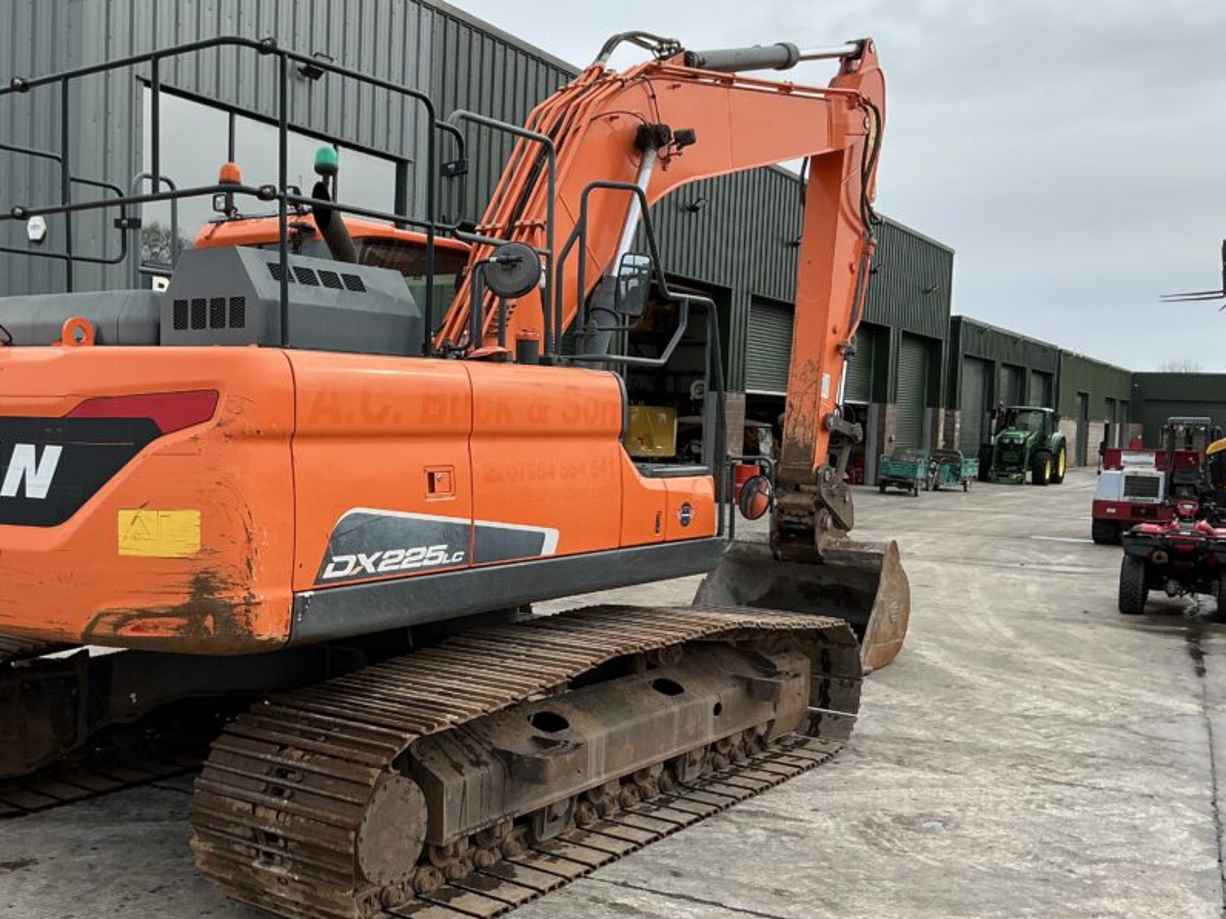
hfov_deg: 50.9
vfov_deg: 39.7
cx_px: 465
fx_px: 1275
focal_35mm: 36
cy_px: 470
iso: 25
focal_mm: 3
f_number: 1.8
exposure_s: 1/574
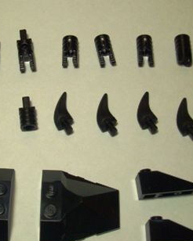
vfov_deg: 29.0
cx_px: 53
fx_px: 465
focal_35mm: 65
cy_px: 150
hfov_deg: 23.3
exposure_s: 1/80
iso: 80
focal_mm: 5.7
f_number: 2.9
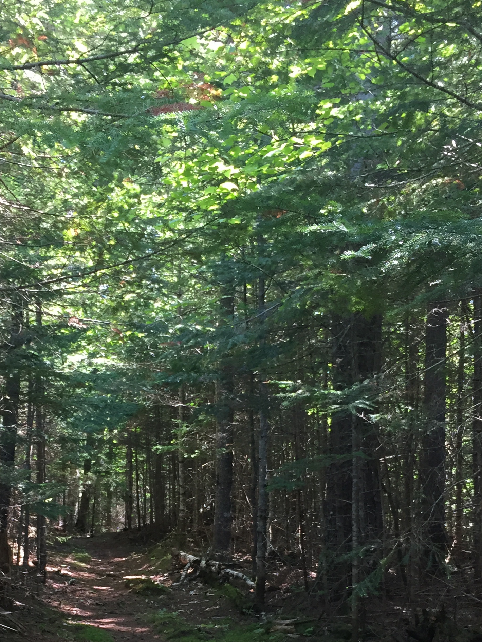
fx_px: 928
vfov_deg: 36.4
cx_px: 159
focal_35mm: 50
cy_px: 544
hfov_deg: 28.9
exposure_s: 1/30
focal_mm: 4.15
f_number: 2.2
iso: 32
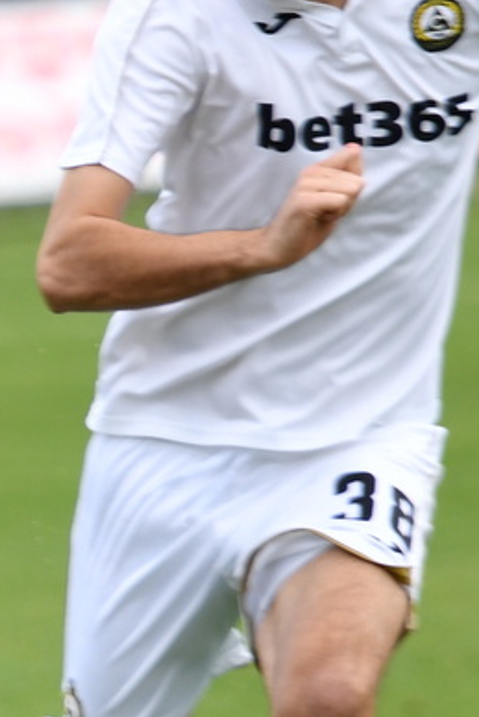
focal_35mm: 722
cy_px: 561
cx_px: -522
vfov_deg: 2.9
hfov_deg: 1.9
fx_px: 14396
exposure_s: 1/1250
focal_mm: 175
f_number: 3.2
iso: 320
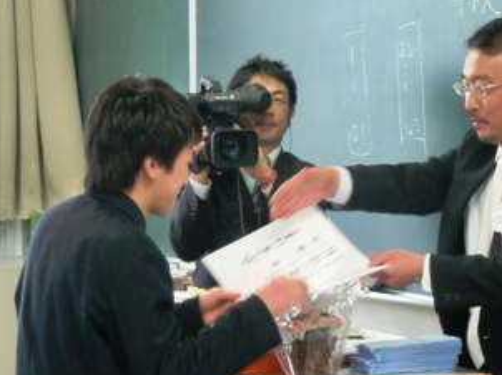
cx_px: 346
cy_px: 221
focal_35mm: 156
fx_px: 2261
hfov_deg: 12.7
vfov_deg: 9.5
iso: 400
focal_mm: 18.8
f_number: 5
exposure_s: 1/30
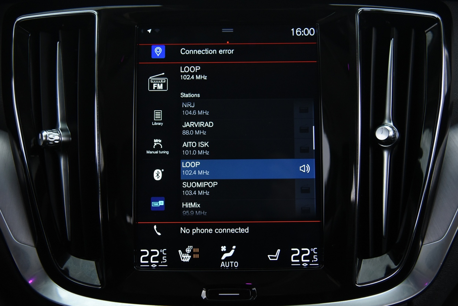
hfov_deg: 50.7
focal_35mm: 38
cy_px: 153
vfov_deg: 35.1
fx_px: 484
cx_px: 229
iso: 4000
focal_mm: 38
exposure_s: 1/40
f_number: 4
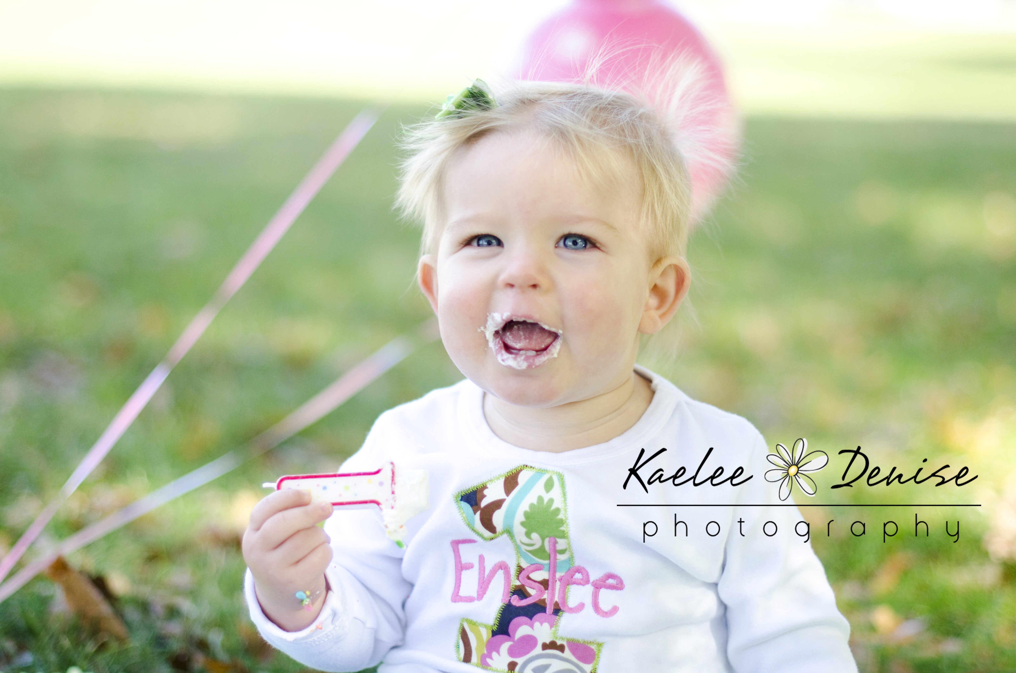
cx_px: 508
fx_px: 2112
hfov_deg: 27.0
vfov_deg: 18.1
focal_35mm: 75
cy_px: 336
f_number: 1.8
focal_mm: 50
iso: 250
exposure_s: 1/2500
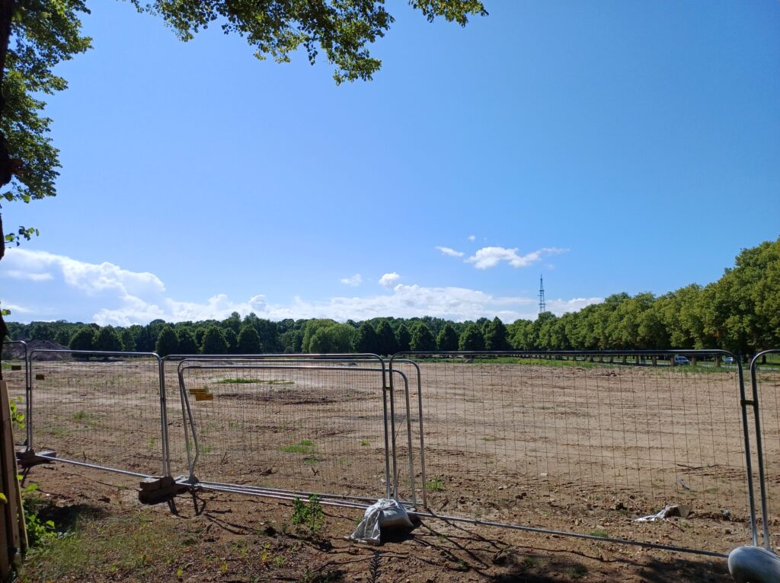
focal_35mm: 25
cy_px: 292
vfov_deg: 54.8
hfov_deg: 69.4
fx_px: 563
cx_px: 390
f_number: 1.8
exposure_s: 1/2066
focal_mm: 4.65
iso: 50
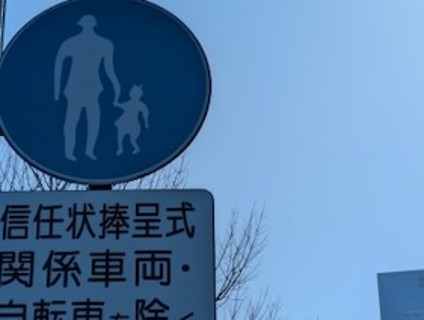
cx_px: 193
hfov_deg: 22.4
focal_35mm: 87
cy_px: 198
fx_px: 1068
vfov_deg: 17.0
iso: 53
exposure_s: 1/6098
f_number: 1.89
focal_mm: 5.43
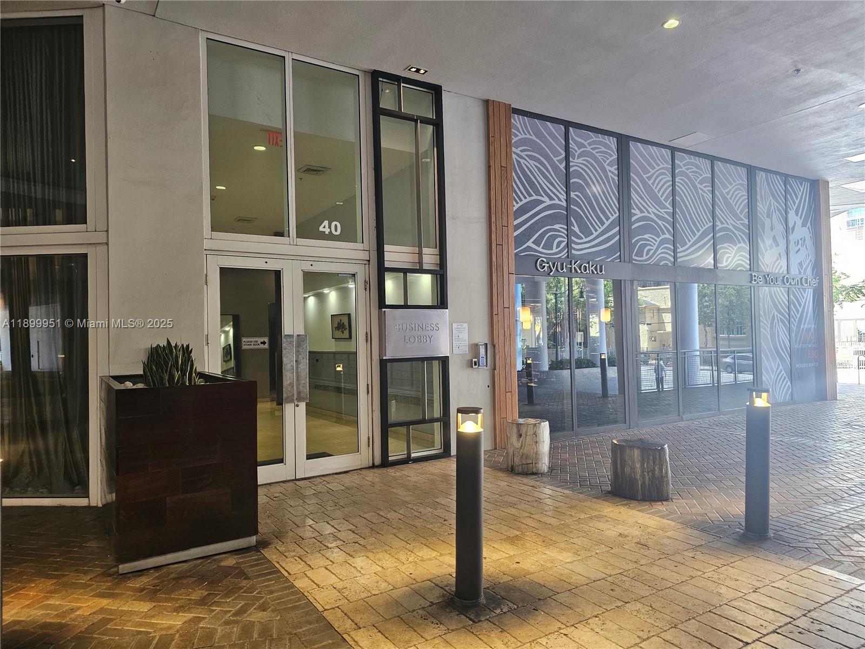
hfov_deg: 73.9
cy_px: 324
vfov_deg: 58.9
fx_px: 575
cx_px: 432
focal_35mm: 23
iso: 250
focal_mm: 6.3
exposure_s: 1/120
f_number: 1.7
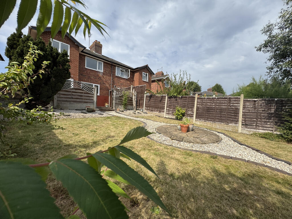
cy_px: 110
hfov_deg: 102.1
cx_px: 146
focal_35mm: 14
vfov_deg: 85.7
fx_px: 118
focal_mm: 2.22
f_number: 2.2
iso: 40
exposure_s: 1/1789
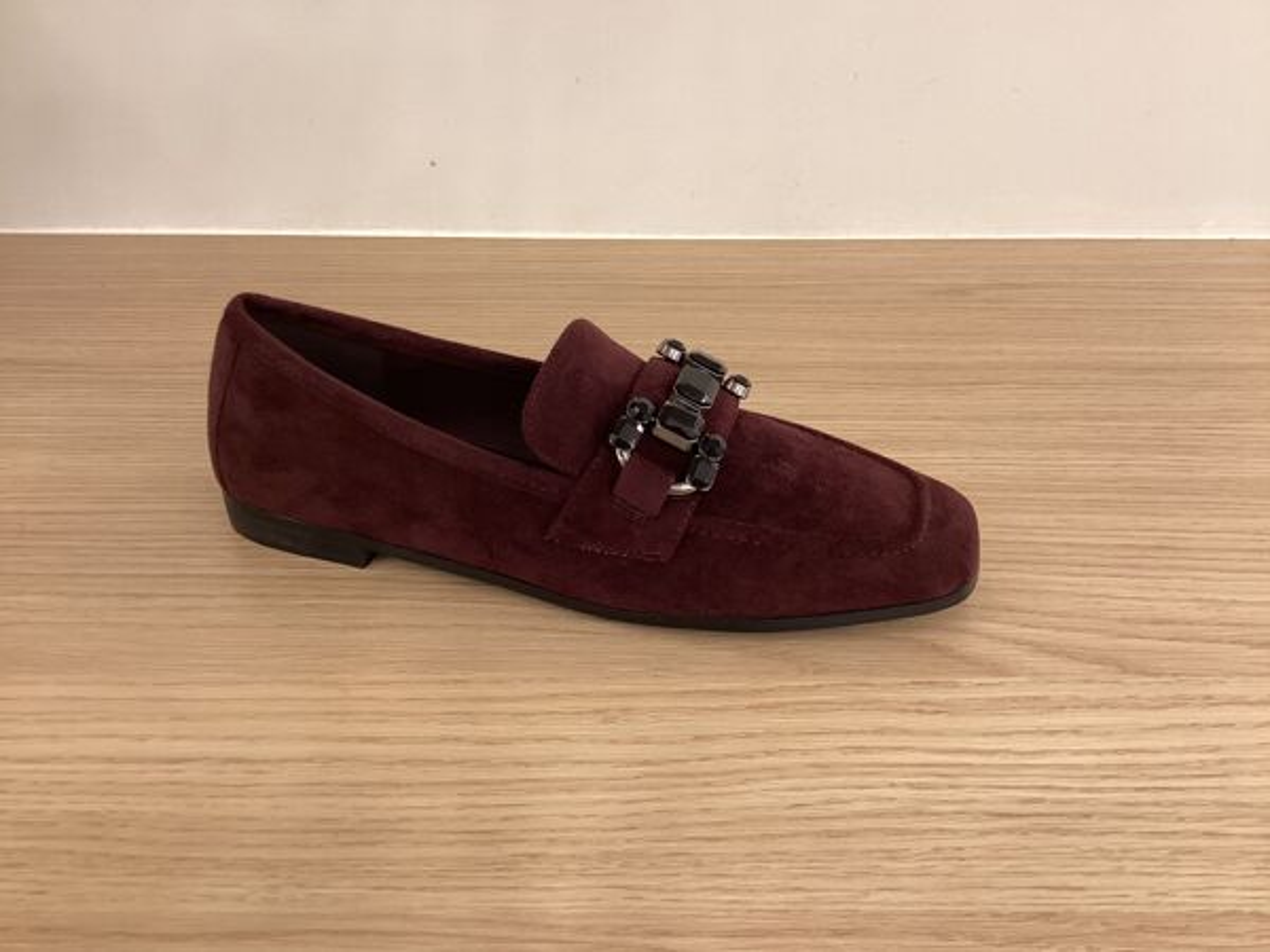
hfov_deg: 58.4
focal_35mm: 31
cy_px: 476
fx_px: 1137
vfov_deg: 45.4
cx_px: 635
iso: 160
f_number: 2.4
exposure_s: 1/60
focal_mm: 3.3
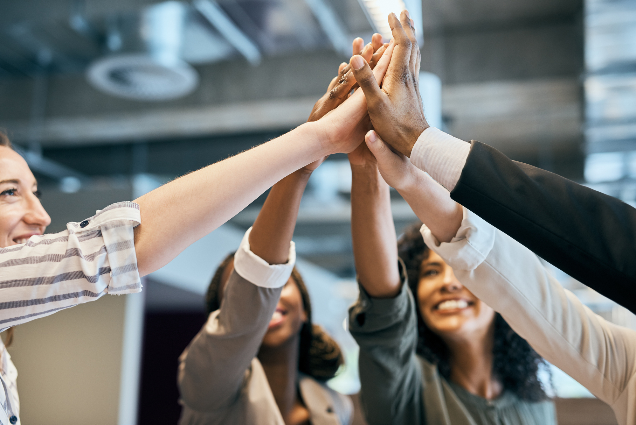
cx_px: 318
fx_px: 884
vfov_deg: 27.0
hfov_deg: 39.6
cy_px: 212
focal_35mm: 50
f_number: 2
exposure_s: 1/200
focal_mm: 50
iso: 400
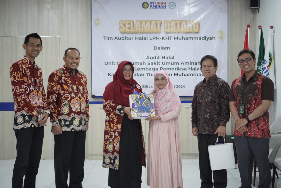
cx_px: 140
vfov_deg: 25.8
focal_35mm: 52
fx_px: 410
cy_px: 94
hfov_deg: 37.8
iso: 4000
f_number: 1.8
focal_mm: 35
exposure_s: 1/640
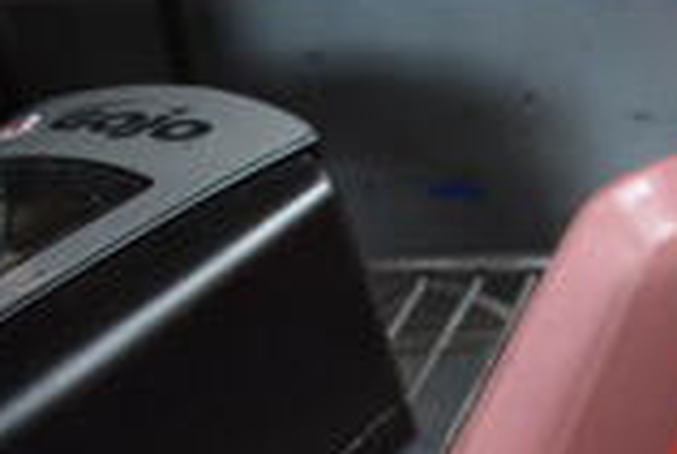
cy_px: 720
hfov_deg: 15.8
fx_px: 2186
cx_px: 1084
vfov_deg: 11.3
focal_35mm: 116
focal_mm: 20
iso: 1250
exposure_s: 1/125
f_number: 3.5
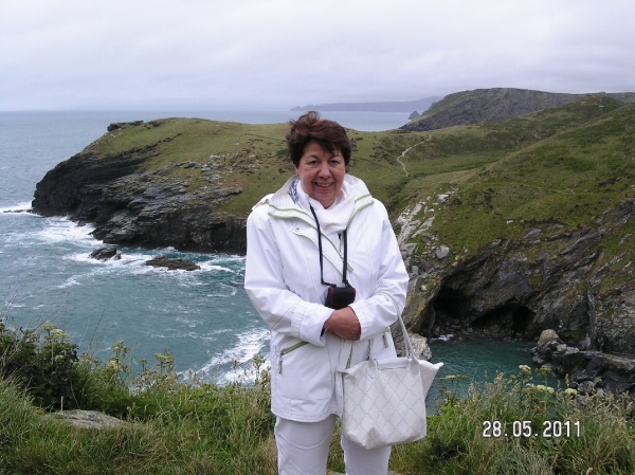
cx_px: 318
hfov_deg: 49.0
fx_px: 697
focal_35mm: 38
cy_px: 238
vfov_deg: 37.7
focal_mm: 7.8
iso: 100
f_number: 5.6
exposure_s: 1/350
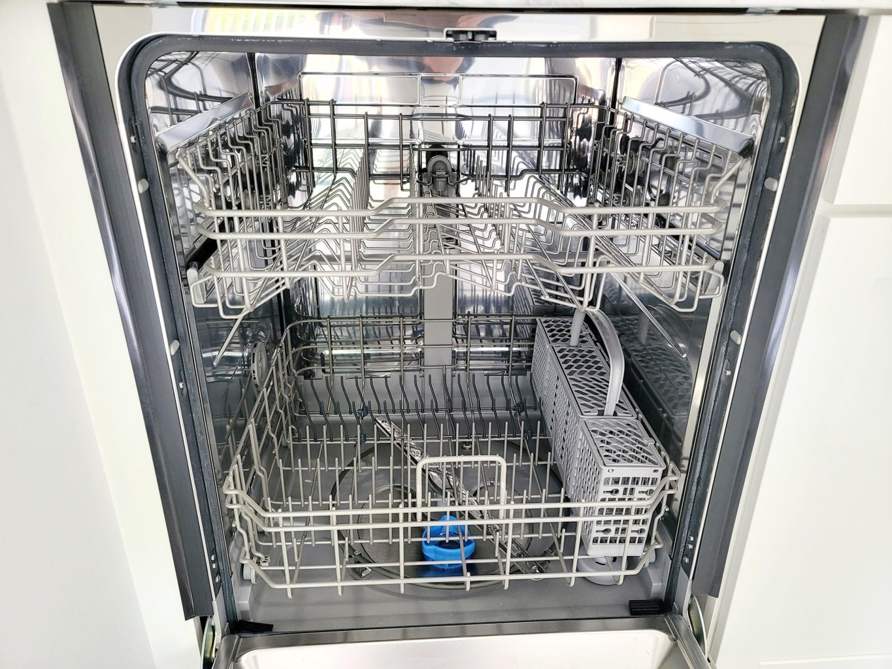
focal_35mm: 25
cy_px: 334
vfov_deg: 54.9
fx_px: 644
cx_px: 446
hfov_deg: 69.4
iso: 320
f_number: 1.8
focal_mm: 7
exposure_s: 1/120
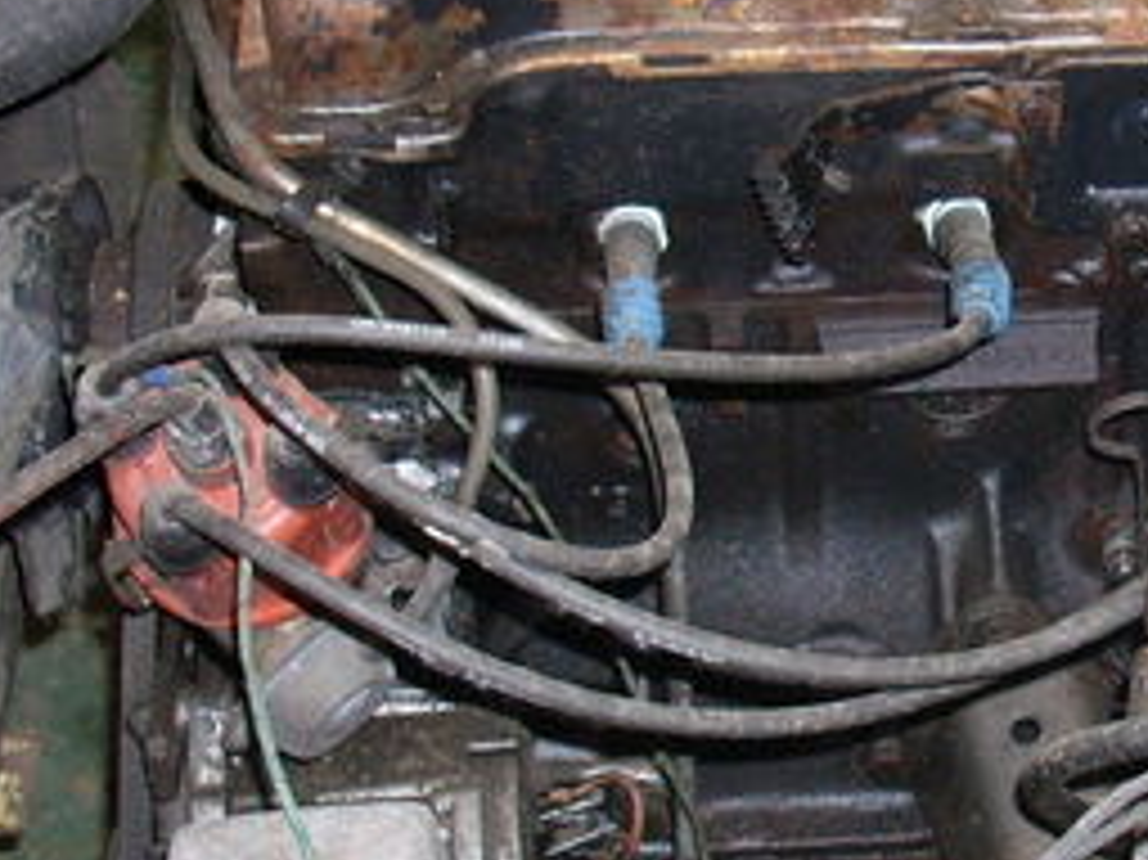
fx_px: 3083
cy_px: 252
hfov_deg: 20.7
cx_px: 1031
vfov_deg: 15.8
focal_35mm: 93
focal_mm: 6.2
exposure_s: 1/60
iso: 100
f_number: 2.8
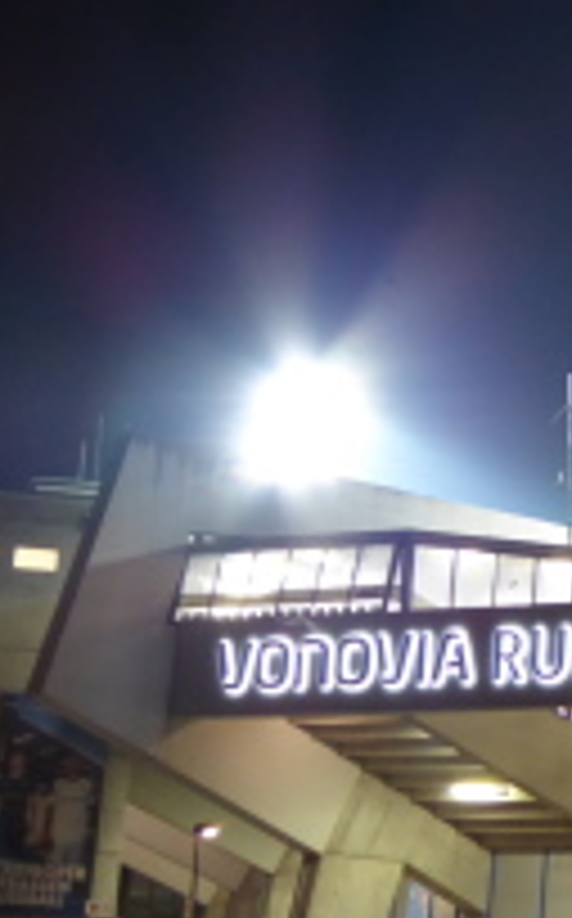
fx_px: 2926
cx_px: 838
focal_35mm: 117
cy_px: 320
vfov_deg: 17.8
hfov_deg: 10.8
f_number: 4.1
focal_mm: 9
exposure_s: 1/5
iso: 400
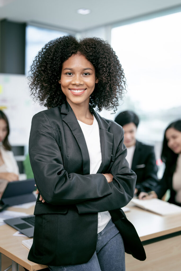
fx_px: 377
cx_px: 90
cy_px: 136
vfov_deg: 39.6
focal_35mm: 50
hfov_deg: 27.0
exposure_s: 1/125
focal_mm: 50
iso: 100
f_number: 1.8
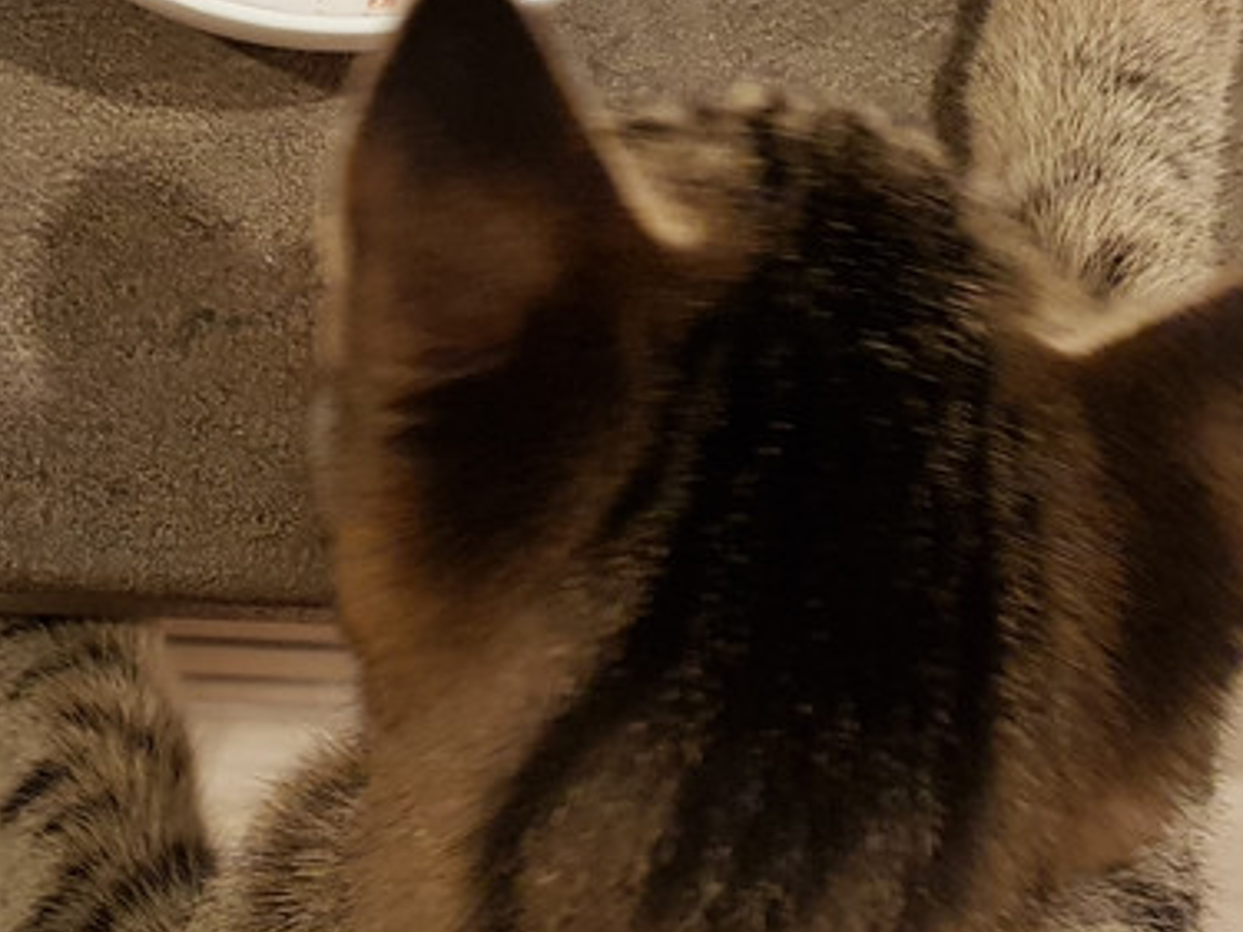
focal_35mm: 74
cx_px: 220
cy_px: 192
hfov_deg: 25.8
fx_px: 2656
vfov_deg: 19.7
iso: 250
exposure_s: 1/50
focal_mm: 4.3
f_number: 1.7
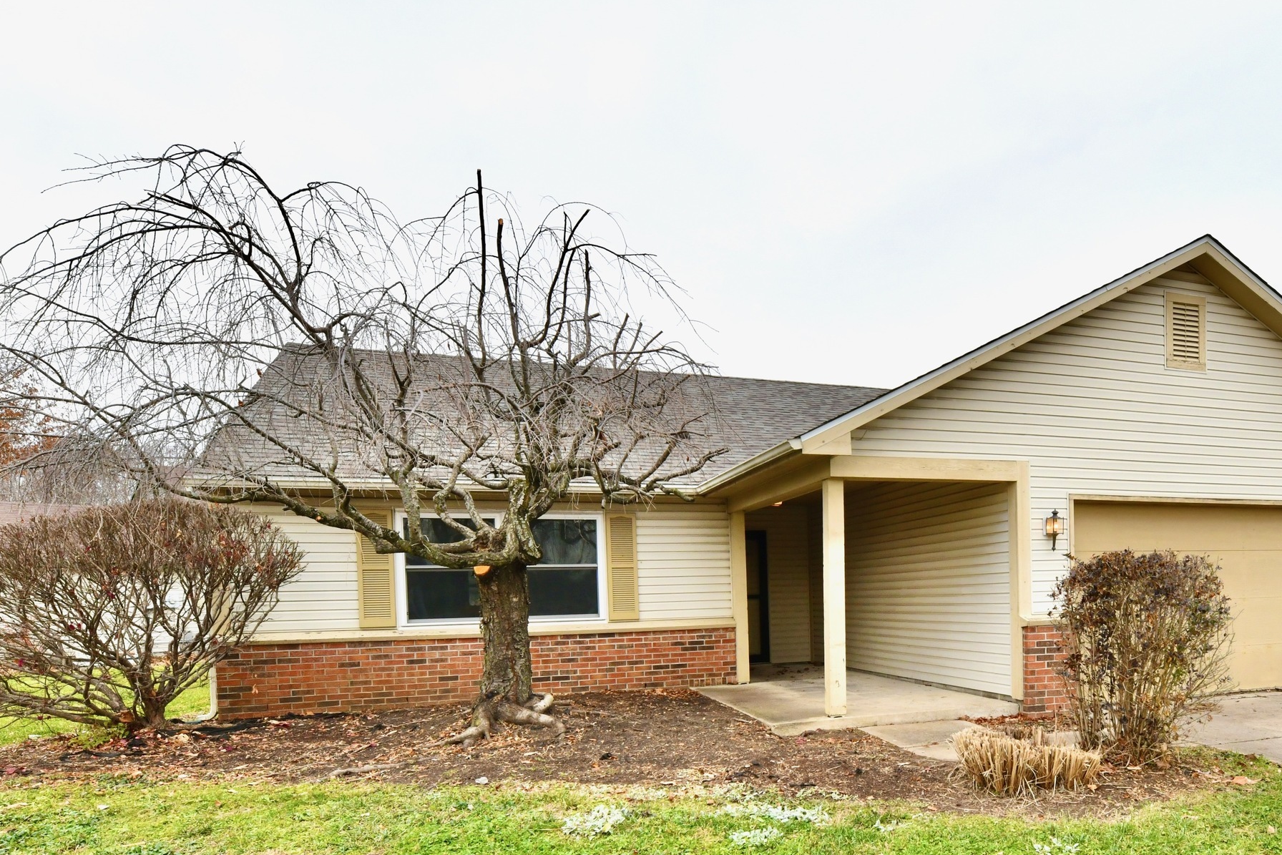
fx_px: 855
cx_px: 881
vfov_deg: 51.4
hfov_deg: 71.0
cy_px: 615
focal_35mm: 24
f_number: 11
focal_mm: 14
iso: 640
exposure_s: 1/500
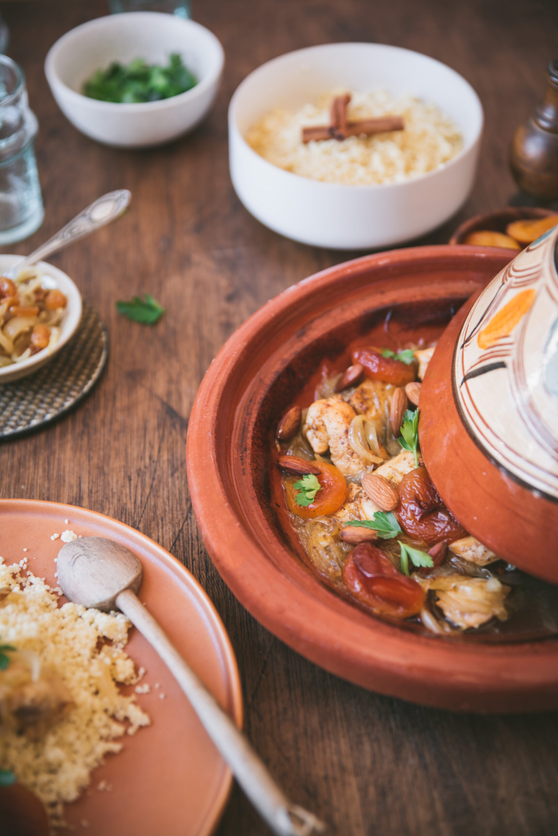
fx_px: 1277
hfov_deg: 24.6
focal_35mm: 55
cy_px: 418
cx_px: 279
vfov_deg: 36.2
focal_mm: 55
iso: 100
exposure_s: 1/25
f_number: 2.8
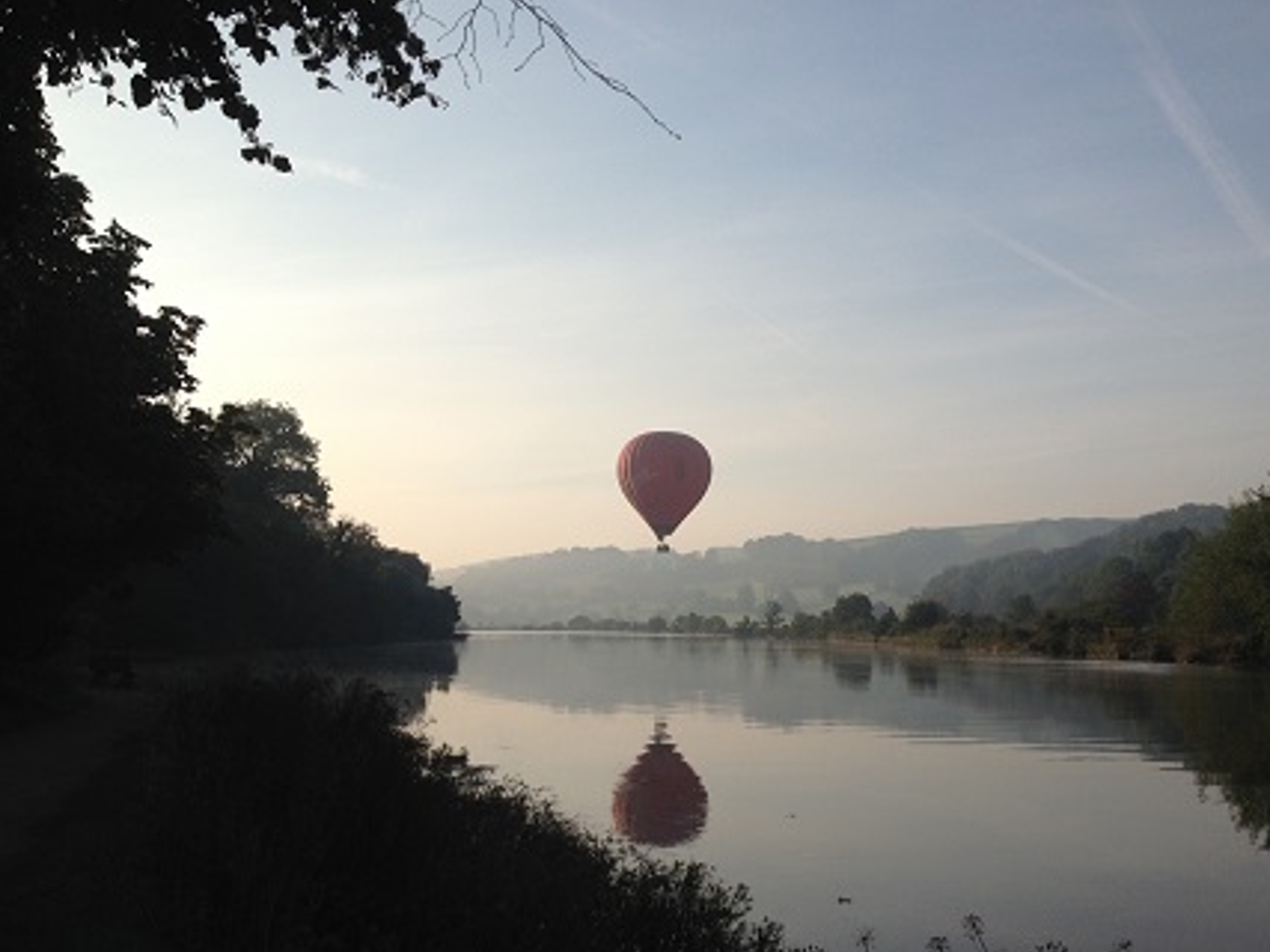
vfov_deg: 35.1
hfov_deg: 45.6
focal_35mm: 41
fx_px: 1504
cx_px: 738
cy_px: 534
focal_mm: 4.28
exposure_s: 1/2304
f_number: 2.4
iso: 50
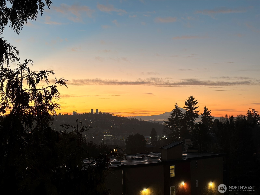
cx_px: 130
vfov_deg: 28.0
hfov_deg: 36.8
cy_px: 98
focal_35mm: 52
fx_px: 391
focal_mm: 5.96
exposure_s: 1/60
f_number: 1.6
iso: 100
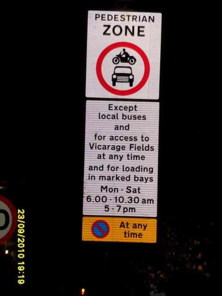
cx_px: 111
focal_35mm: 200
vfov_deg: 9.9
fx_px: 1710
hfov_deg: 7.4
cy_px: 148
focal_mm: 35
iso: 200
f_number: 5.8
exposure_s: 1/60
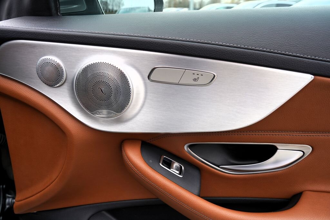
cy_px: 110
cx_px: 165
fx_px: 220
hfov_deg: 73.7
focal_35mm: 24
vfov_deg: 53.1
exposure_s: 1/125
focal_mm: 24
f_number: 5.6
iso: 100
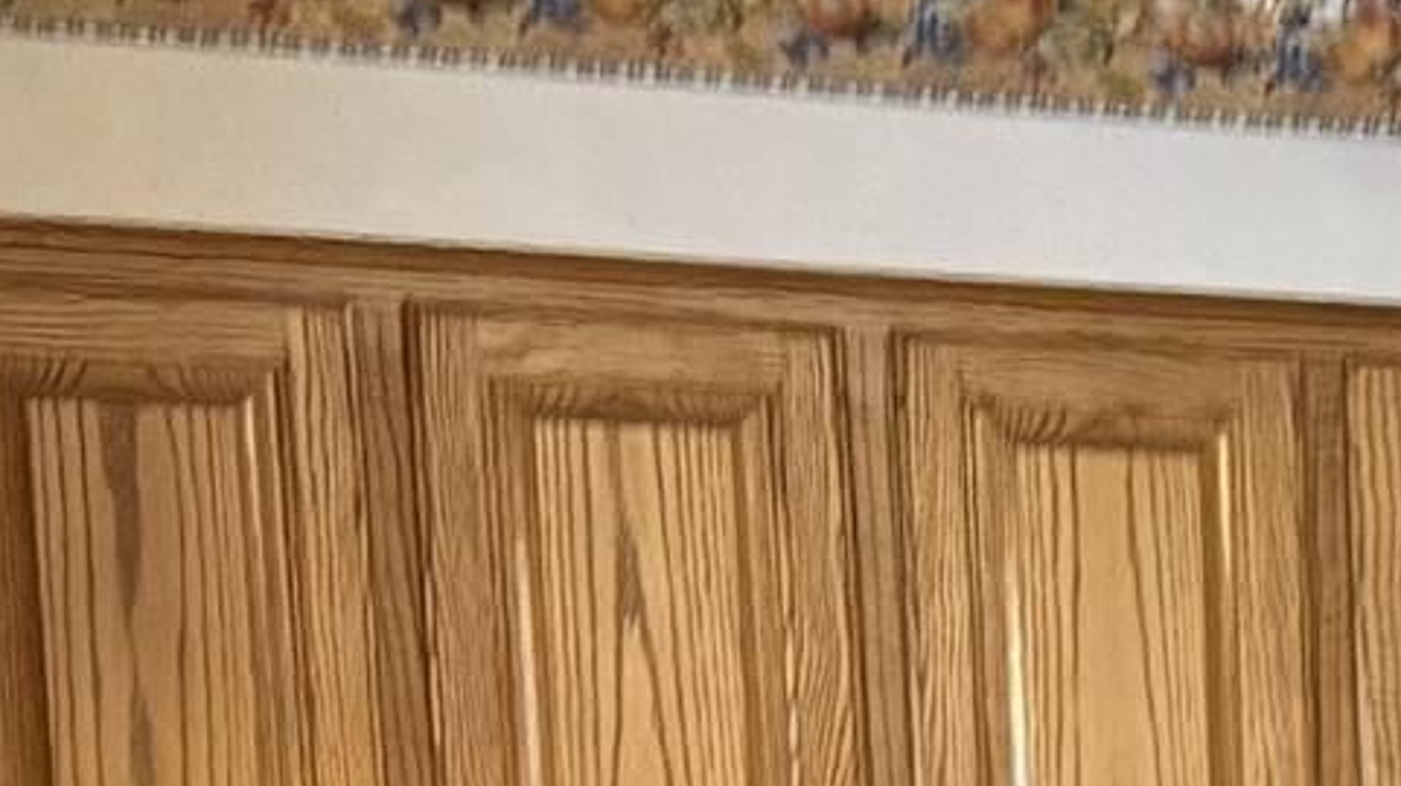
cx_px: 3559
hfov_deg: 10.1
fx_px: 6721
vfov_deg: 6.3
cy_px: 2096
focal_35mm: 181
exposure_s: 1/40
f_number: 1.6
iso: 400
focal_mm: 5.96
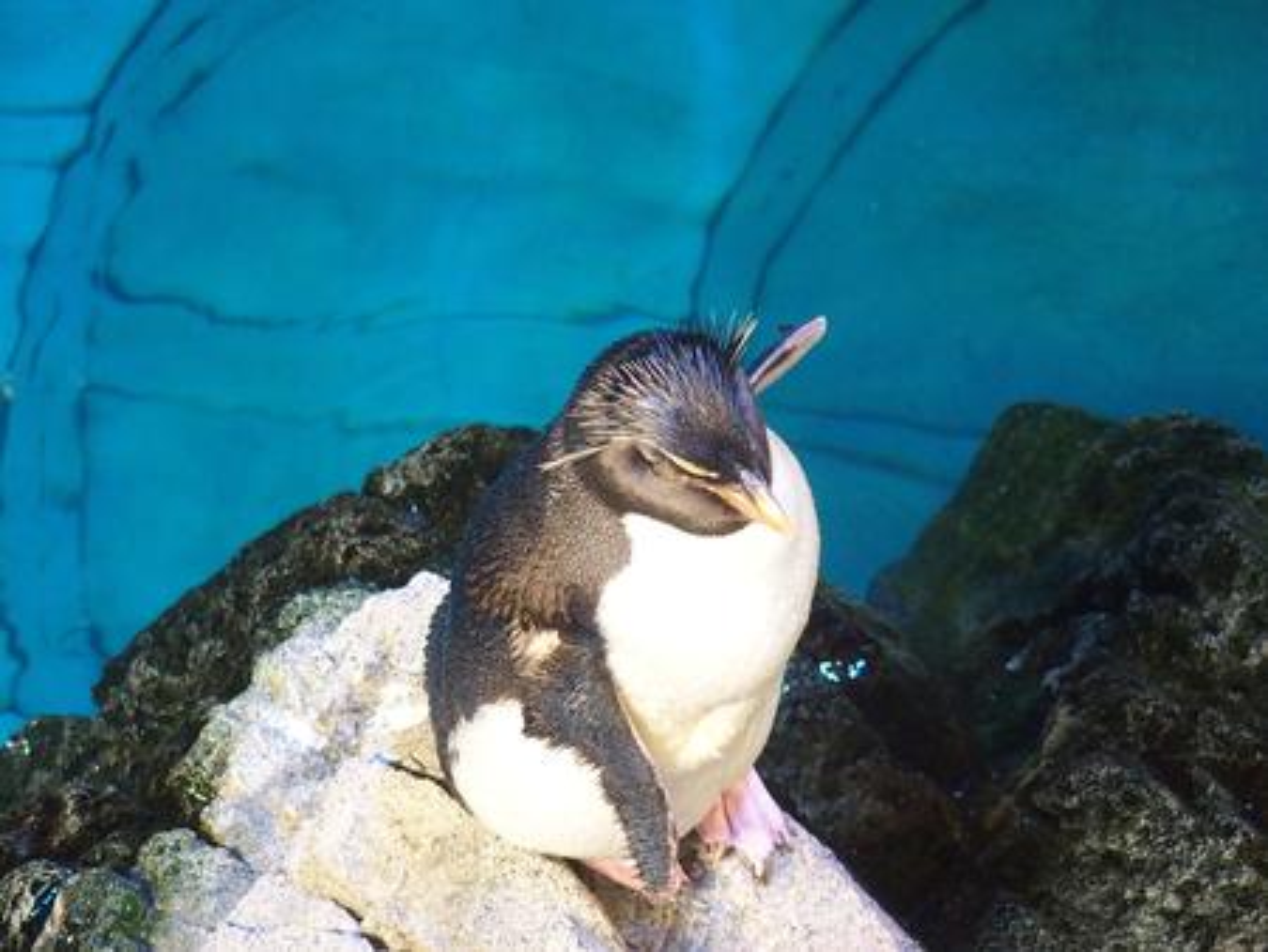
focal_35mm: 300
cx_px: 634
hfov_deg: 6.6
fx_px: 10995
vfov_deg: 5.0
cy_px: 476
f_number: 2.8
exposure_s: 1/80
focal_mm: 64.3
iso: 1250
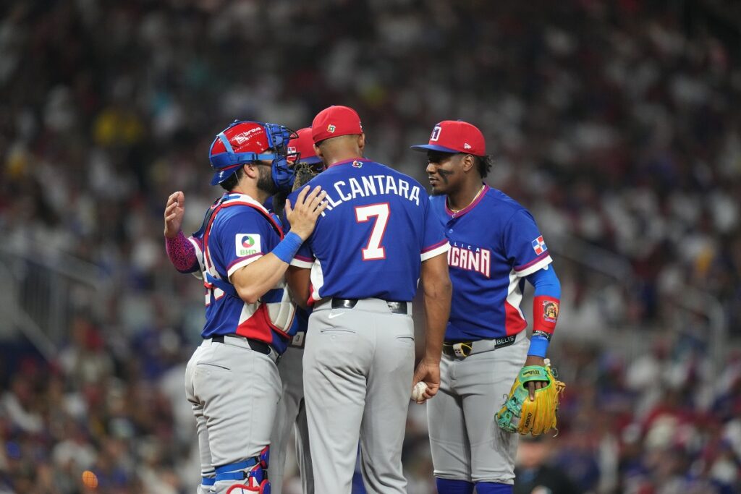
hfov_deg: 5.2
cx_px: 370
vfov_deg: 3.4
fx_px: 8234
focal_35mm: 400
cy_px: 247
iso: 4000
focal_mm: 400
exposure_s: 1/2000
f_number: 3.2
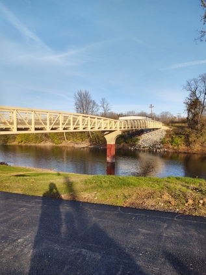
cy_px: 138
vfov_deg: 65.3
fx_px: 214
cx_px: 103
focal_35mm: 27
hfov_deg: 51.3
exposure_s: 1/2947
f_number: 1.7
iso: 100
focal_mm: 4.75
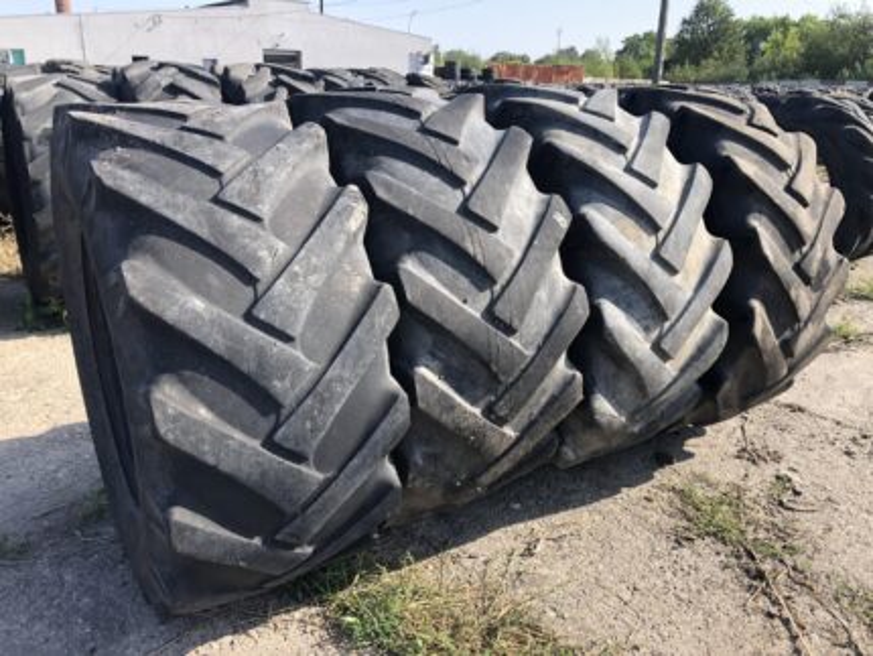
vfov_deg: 49.8
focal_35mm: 28
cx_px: 436
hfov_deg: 63.4
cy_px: 328
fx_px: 707
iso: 20
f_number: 1.8
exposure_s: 1/600
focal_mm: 3.99
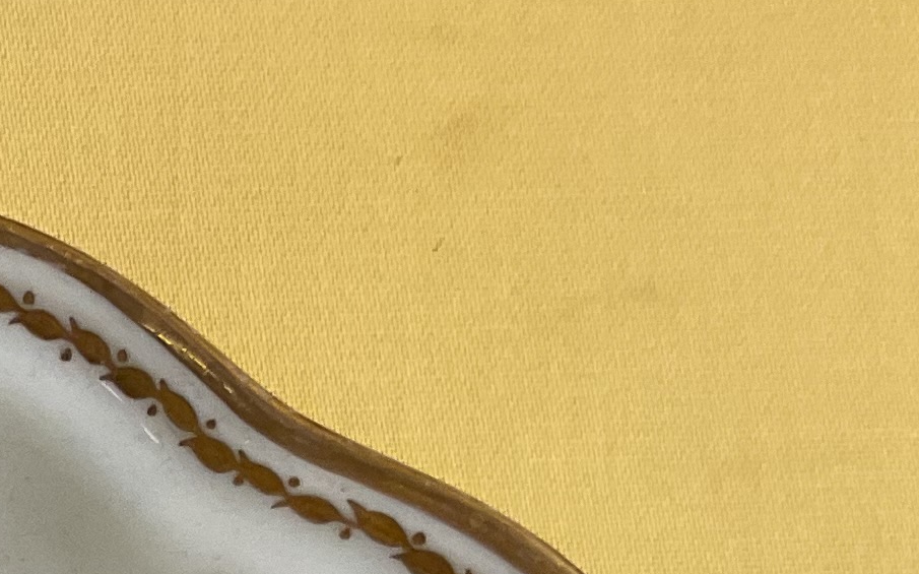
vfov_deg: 9.0
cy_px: 1118
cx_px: -626
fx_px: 3430
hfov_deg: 13.9
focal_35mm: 137
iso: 40
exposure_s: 1/60
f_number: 1.8
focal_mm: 3
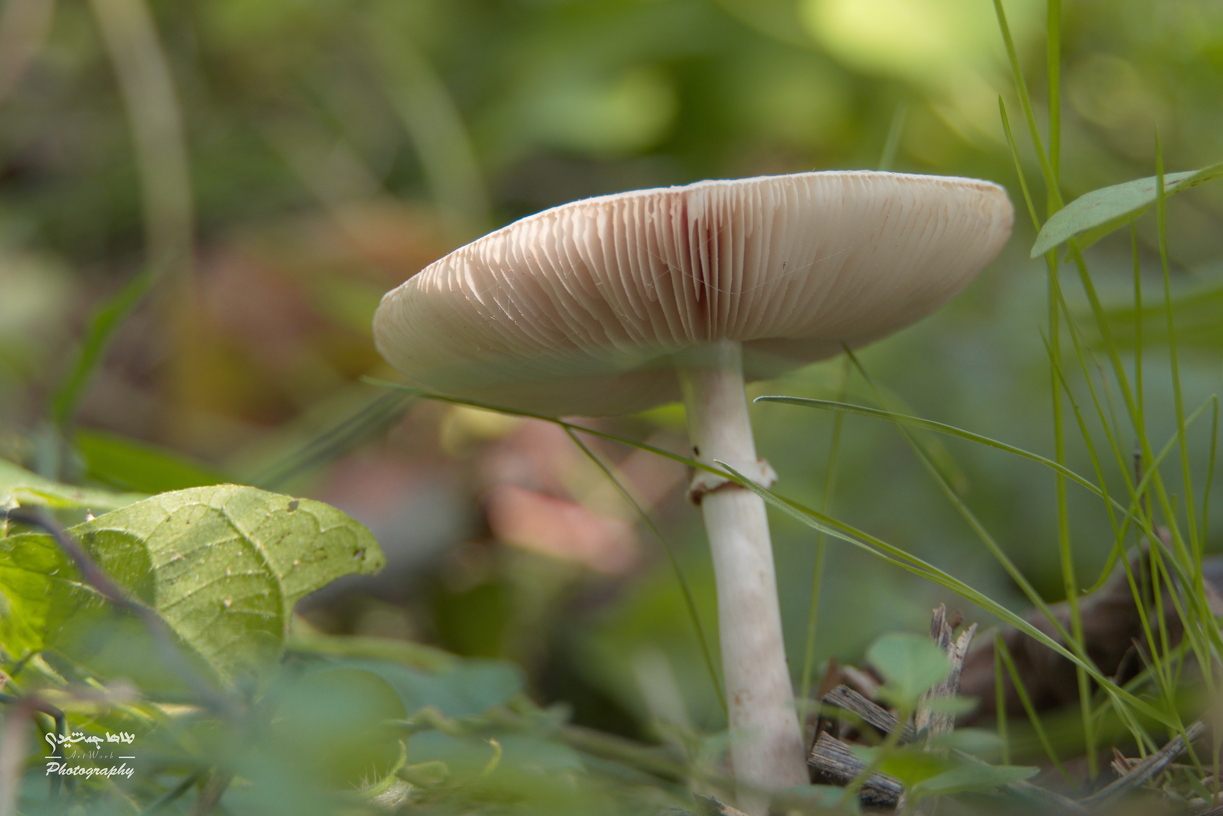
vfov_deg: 8.9
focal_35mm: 154
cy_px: 408
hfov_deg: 13.3
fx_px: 5231
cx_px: 612
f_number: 4.5
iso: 125
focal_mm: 56.7
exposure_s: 1/100
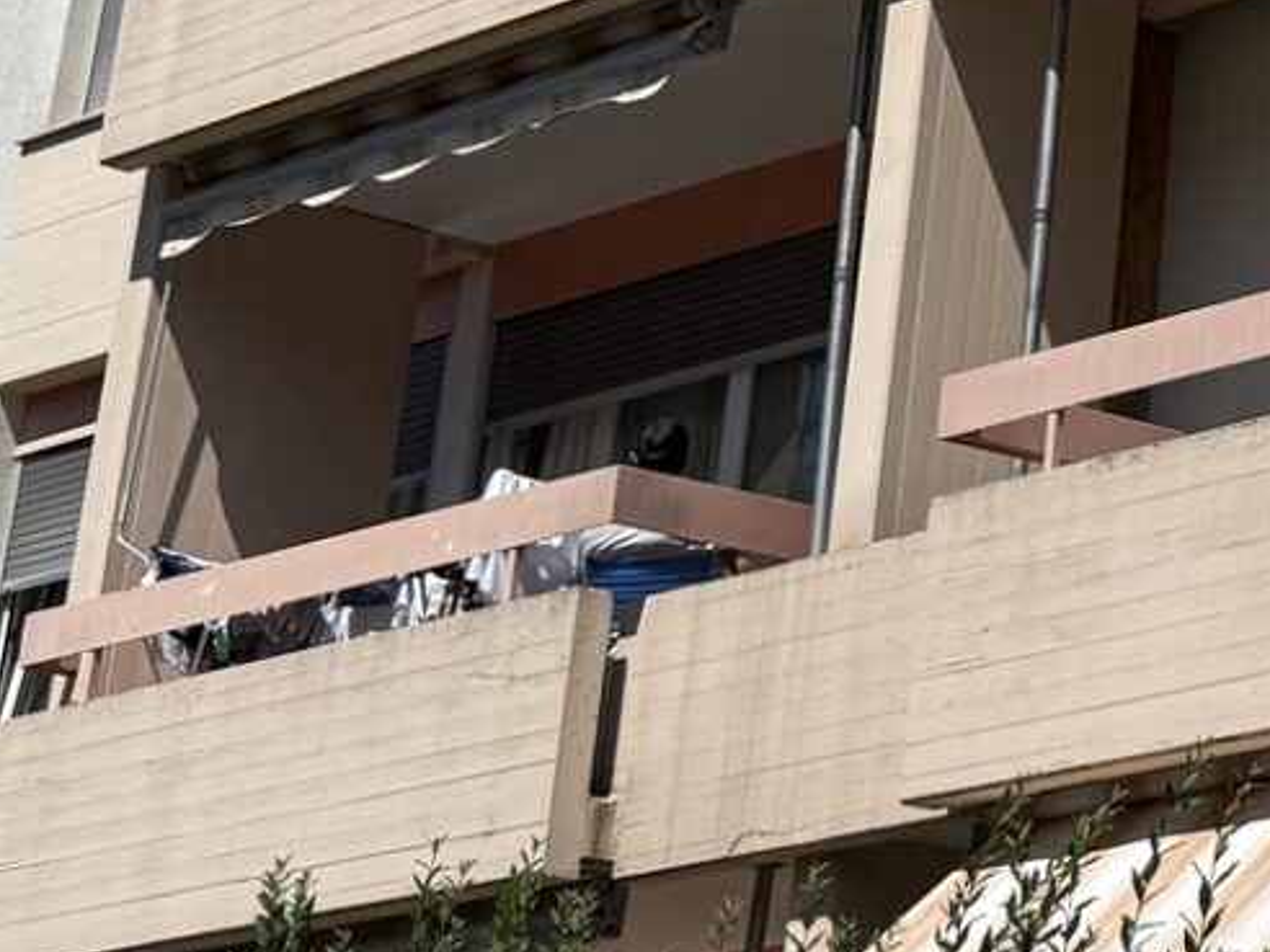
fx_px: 4476
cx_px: 2150
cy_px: -375
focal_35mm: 122
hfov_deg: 14.5
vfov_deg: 11.7
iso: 80
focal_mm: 6.76
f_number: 1.78
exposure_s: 1/9091
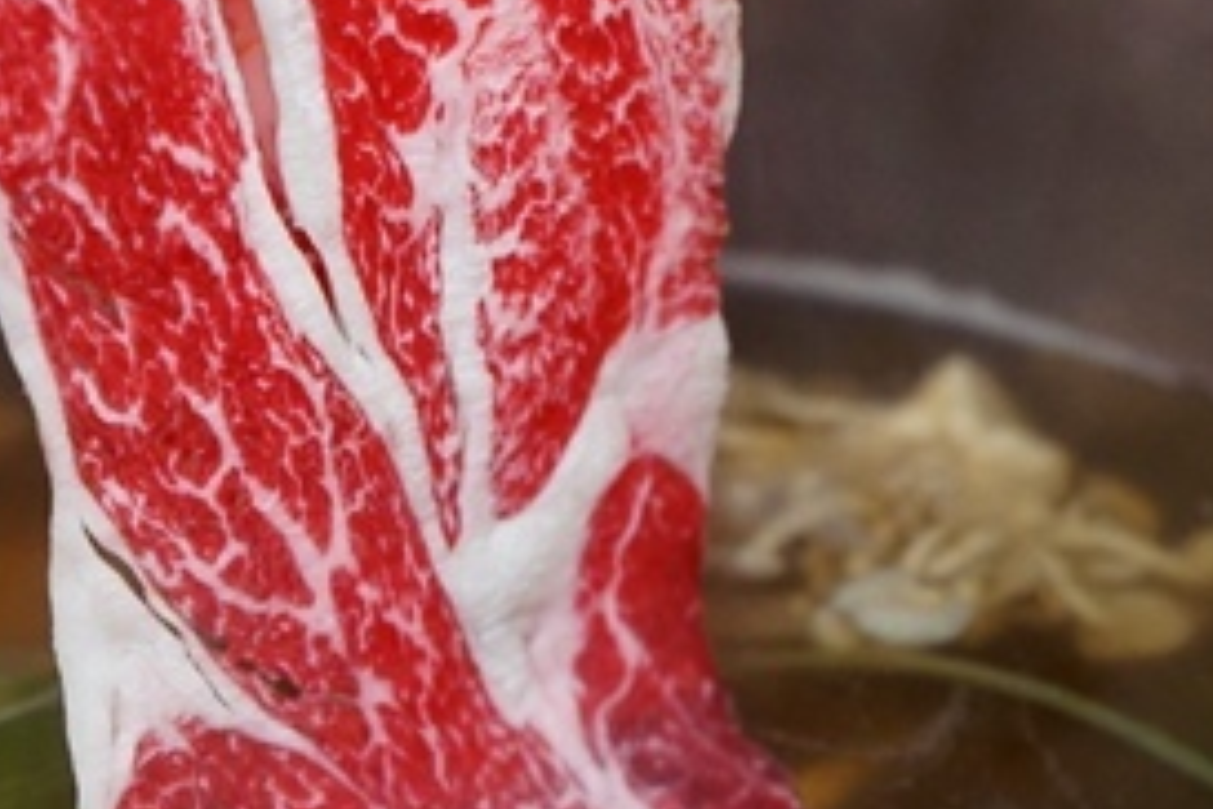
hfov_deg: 17.0
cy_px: 340
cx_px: 493
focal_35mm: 120
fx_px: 4043
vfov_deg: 11.4
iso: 1600
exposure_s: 1/60
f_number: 4.5
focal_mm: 41
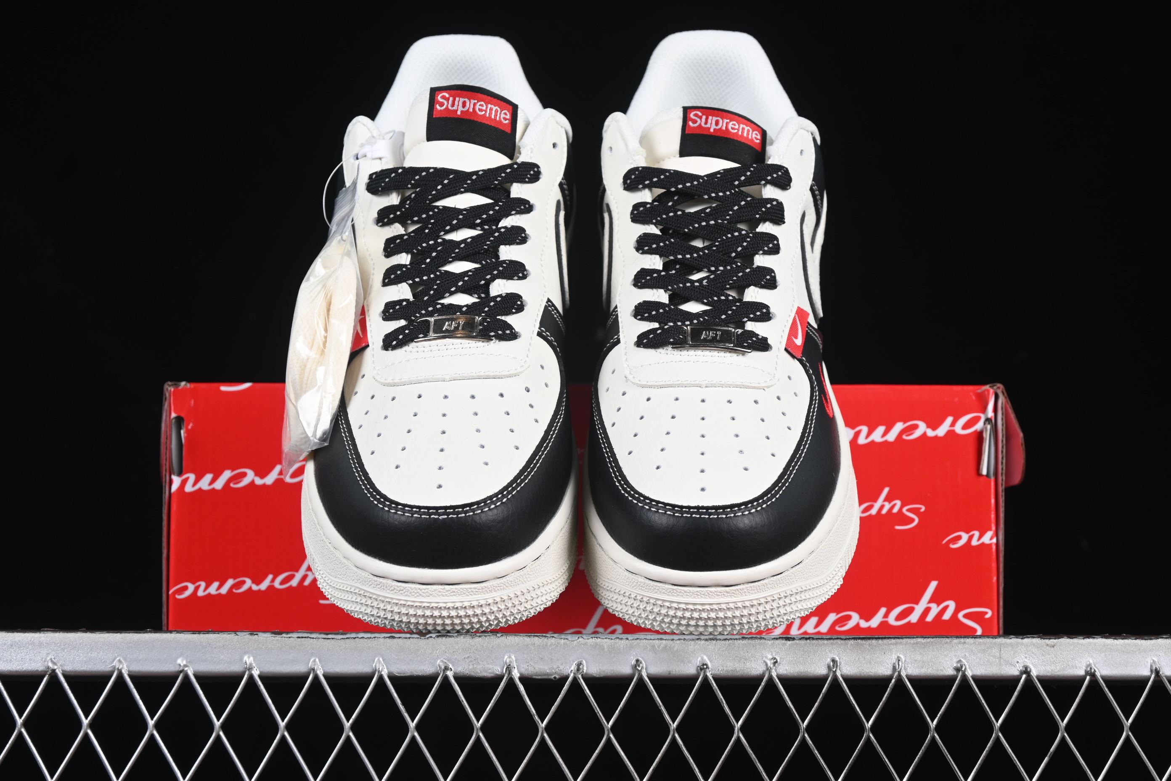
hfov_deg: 27.0
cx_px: 586
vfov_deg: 18.2
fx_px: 2439
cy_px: 390
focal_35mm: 75
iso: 160
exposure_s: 1/60
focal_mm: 50
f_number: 7.1
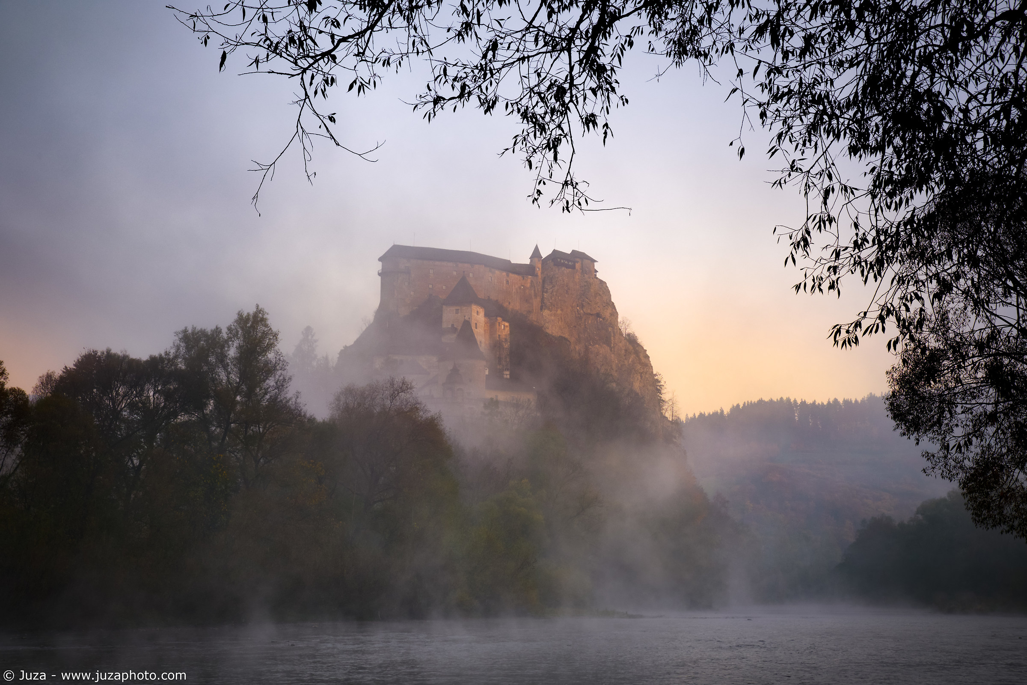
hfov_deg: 41.9
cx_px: 514
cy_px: 342
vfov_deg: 28.6
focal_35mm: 47
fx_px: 1341
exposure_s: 1/12
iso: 160
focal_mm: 31.5
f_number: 8
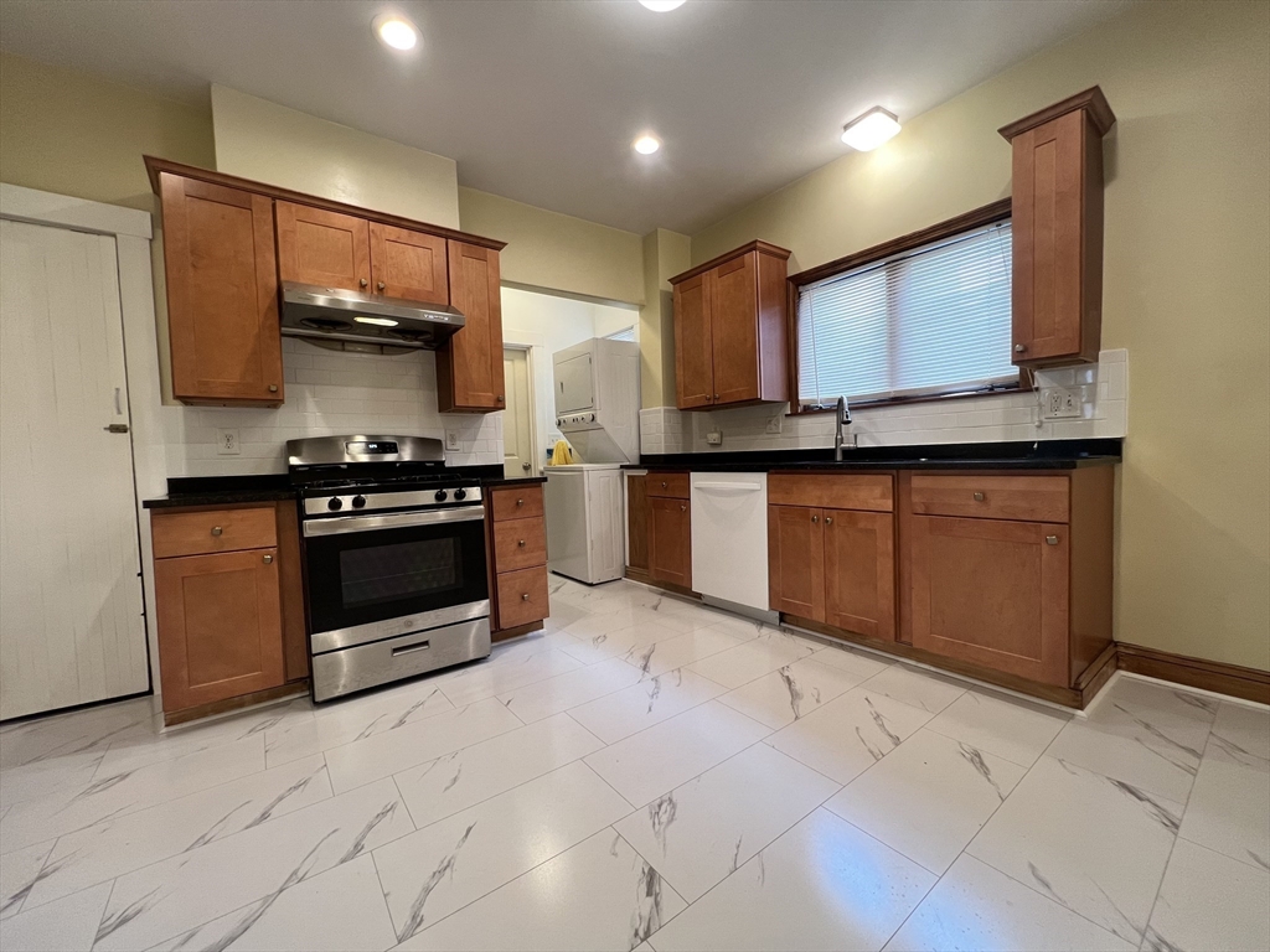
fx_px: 477
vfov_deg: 89.9
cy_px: 476
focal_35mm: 13
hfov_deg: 106.2
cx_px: 635
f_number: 1.8
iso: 125
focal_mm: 1.57
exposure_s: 1/60
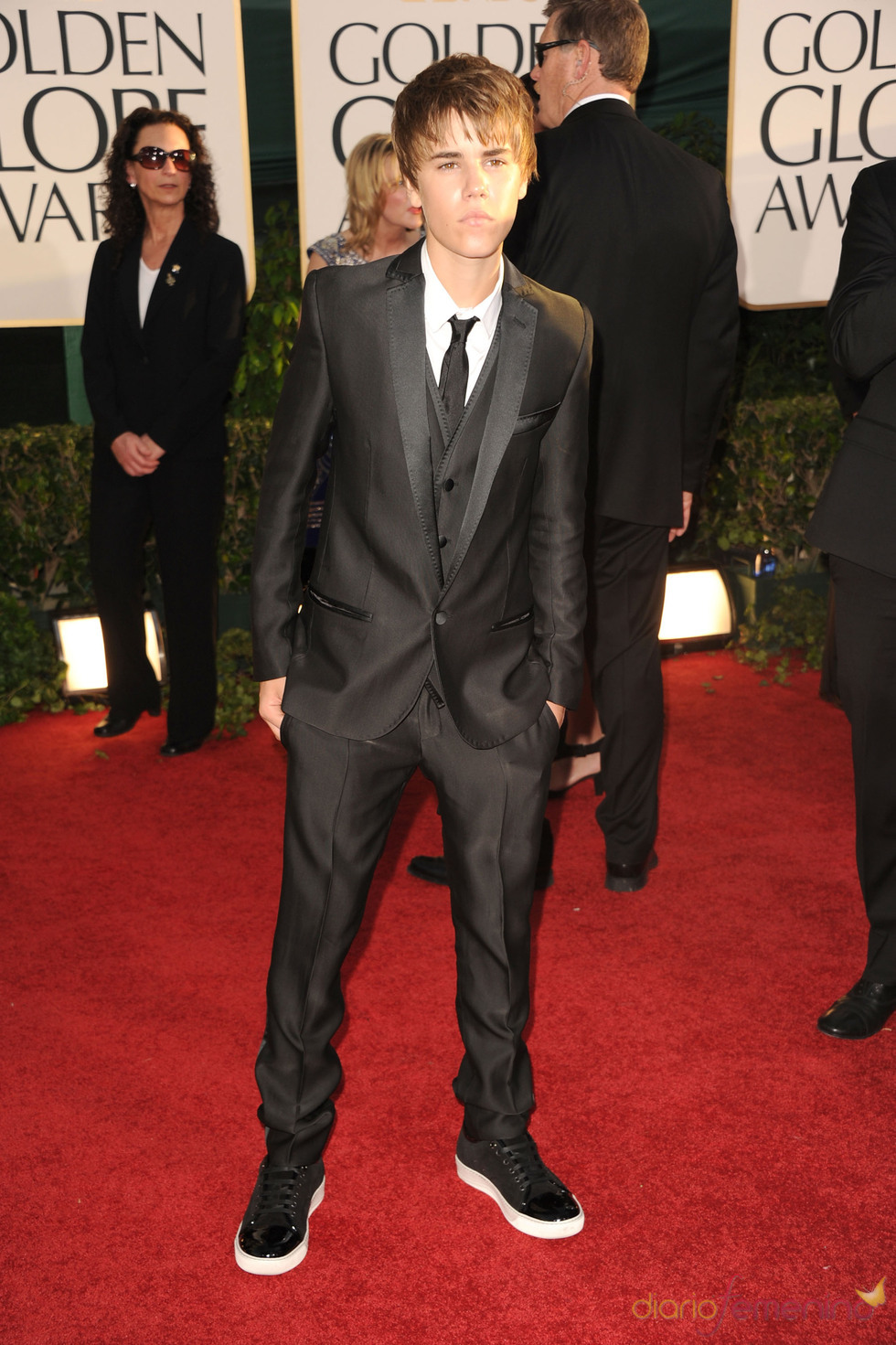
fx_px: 2091
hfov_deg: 24.2
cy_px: 672
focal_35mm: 56
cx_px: 448
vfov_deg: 35.6
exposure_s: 1/400
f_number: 6.3
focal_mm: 56
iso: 320
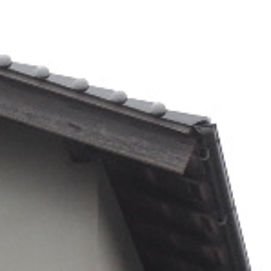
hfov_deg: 6.9
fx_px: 2223
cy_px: 409
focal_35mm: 251
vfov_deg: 6.9
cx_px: -85
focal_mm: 10.9
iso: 640
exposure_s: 1/60
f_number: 4.2
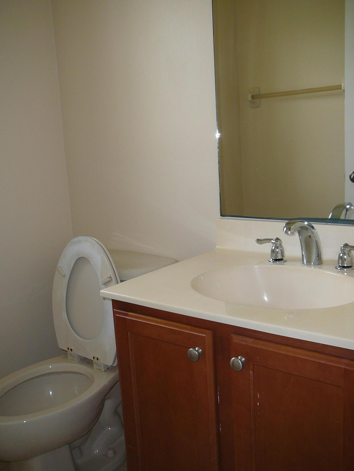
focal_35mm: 35
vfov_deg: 52.6
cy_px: 236
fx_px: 477
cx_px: 177
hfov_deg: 40.7
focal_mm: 5.2
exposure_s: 1/30
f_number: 2.8
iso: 100
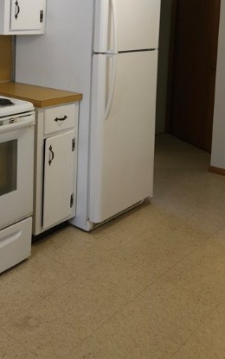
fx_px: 442
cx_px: 6
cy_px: 45
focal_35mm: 45
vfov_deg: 41.3
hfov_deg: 27.2
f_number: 1.8
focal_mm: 5.4
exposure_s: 1/60
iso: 200
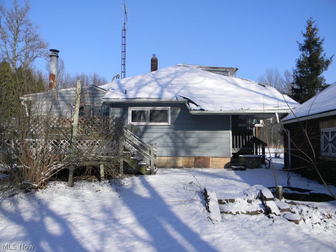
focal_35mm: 28
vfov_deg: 49.7
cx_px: 168
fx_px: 272
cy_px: 126
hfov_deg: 63.4
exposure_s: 1/238
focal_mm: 5
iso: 80
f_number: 7
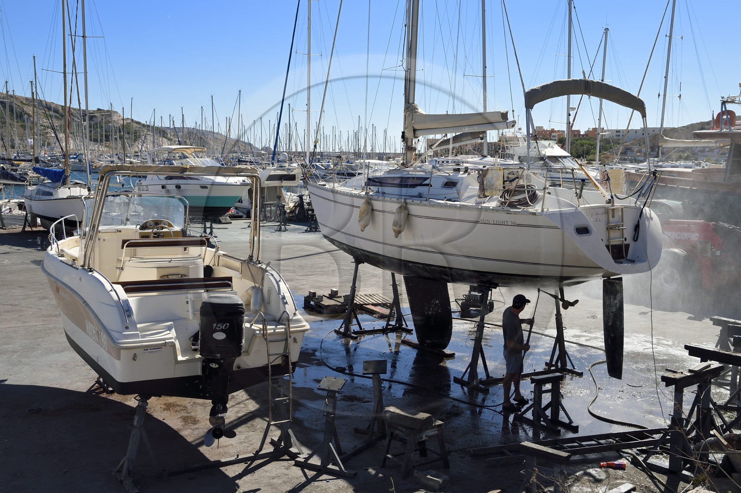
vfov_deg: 35.0
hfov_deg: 50.7
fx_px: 782
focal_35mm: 38
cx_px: 370
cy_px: 246
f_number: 11
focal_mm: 38
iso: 200
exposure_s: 1/400
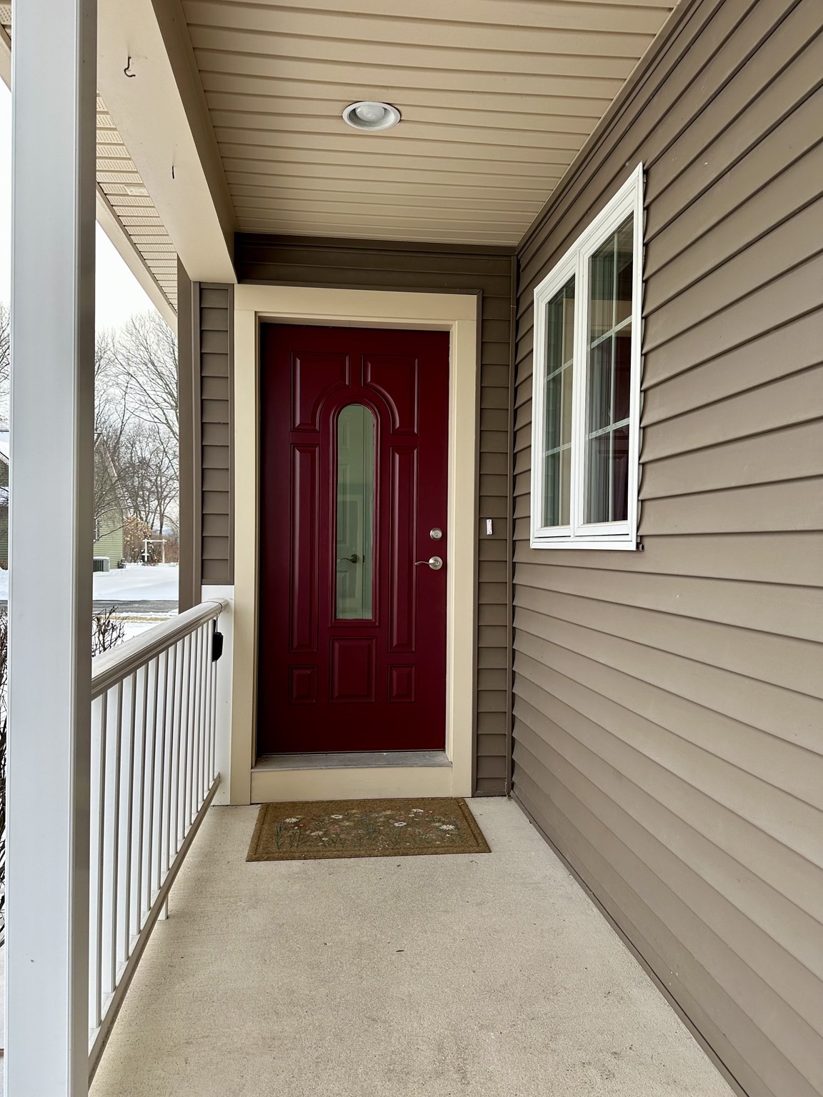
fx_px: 761
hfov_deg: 56.8
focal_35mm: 24
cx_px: 412
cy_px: 548
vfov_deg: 71.6
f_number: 1.78
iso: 80
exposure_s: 1/767
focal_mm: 6.86
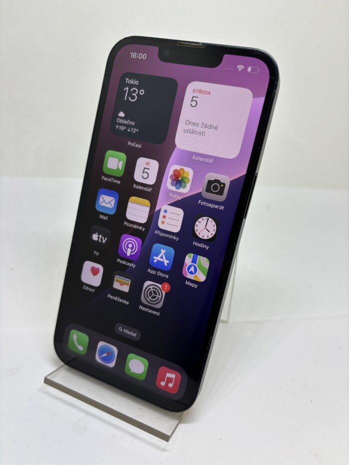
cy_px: 232
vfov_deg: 67.3
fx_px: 349
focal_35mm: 26
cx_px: 174
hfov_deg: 53.1
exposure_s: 1/96
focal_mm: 5.96
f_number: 1.6
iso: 40
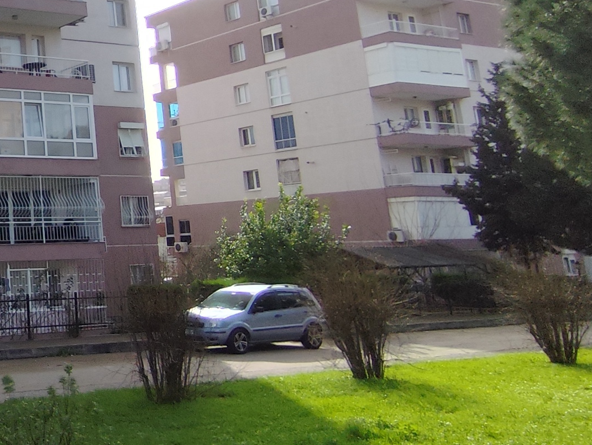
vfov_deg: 29.1
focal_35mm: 49
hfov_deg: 31.2
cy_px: 95
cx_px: -157
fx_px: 839
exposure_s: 1/3252
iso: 50
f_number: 2.2
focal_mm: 1.65
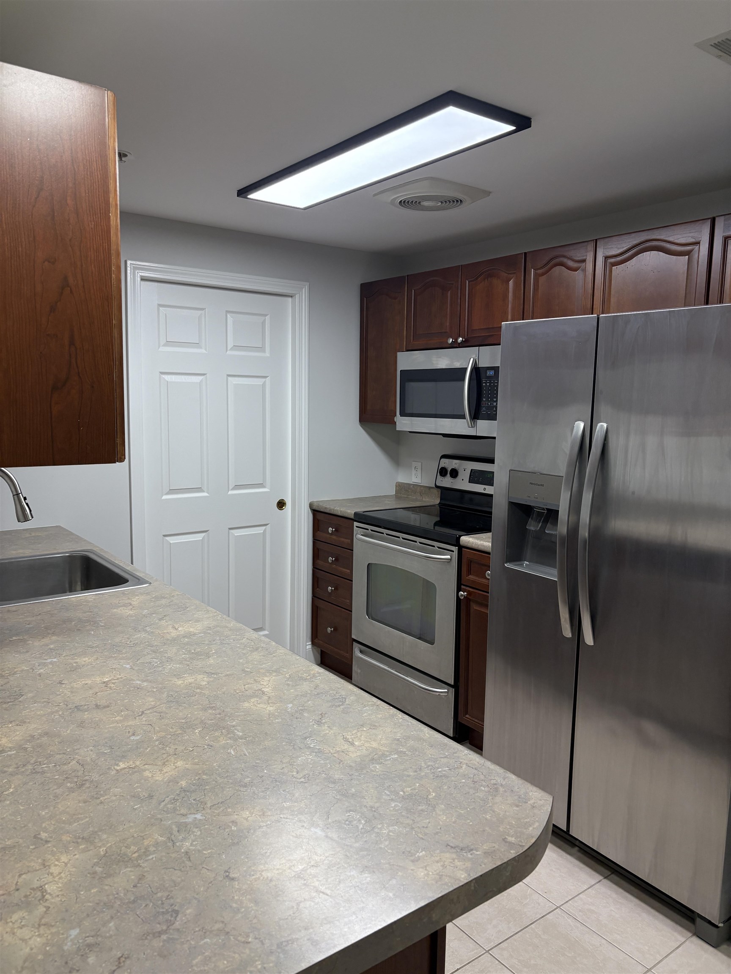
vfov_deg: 67.3
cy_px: 487
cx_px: 366
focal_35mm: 26
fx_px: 732
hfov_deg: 53.1
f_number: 1.6
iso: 125
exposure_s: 1/120
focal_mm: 5.96
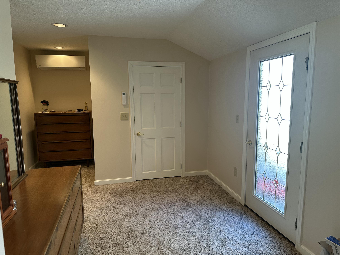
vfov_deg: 56.8
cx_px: 170
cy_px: 128
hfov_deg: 71.6
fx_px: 236
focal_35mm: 24
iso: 125
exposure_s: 1/60
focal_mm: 6.86
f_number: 1.78
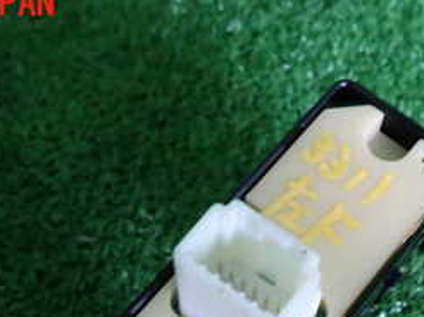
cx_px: 259
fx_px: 746
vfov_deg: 22.3
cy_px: 370
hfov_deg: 31.6
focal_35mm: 61
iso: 200
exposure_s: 1/30
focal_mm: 4.5
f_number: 2
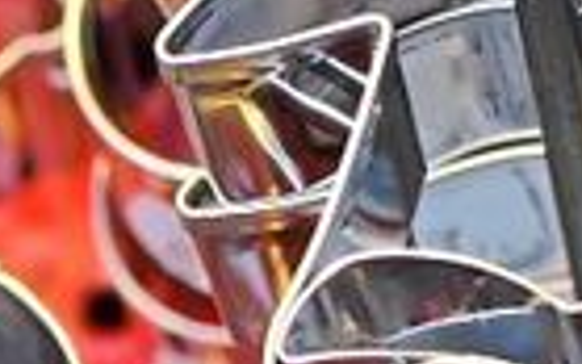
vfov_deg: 3.2
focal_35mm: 415
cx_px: -96
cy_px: 243
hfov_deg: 5.0
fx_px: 6585
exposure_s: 1/60
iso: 200
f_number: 4
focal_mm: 34
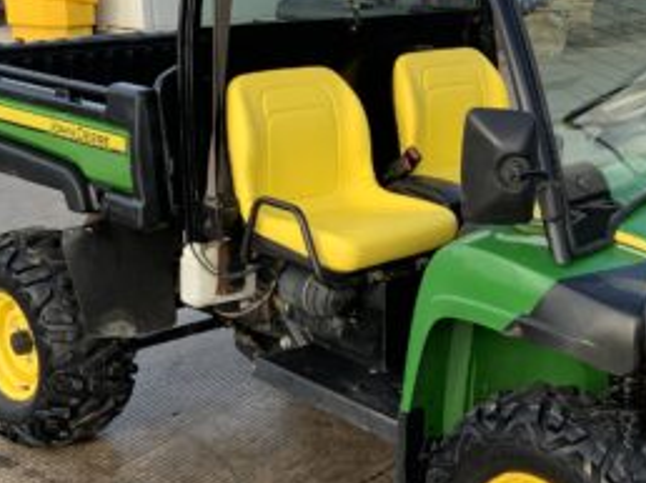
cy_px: 250
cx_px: 553
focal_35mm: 72
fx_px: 1342
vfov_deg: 20.4
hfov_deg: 26.3
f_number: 1.8
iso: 16
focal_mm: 3
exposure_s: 1/355
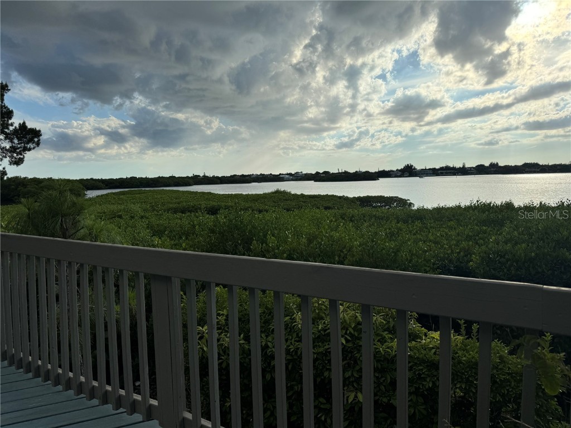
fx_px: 396
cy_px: 214
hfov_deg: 71.6
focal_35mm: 24
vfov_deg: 56.8
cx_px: 286
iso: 80
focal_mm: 6.76
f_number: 1.78
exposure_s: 1/10417
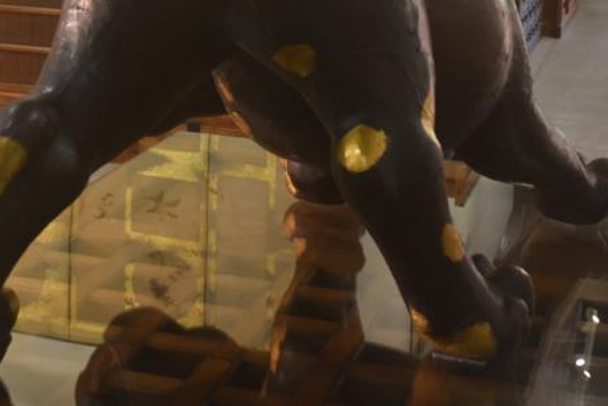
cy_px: -76
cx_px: 262
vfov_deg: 16.6
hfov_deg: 25.6
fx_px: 1334
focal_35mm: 79
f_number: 4
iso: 720
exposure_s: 1/60
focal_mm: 22
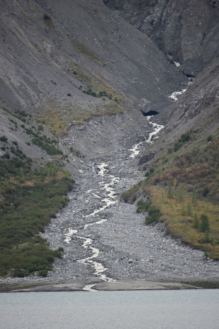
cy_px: 164
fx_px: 2736
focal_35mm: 300
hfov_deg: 4.6
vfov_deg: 6.9
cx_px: 110
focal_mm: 300
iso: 800
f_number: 5.6
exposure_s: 1/640
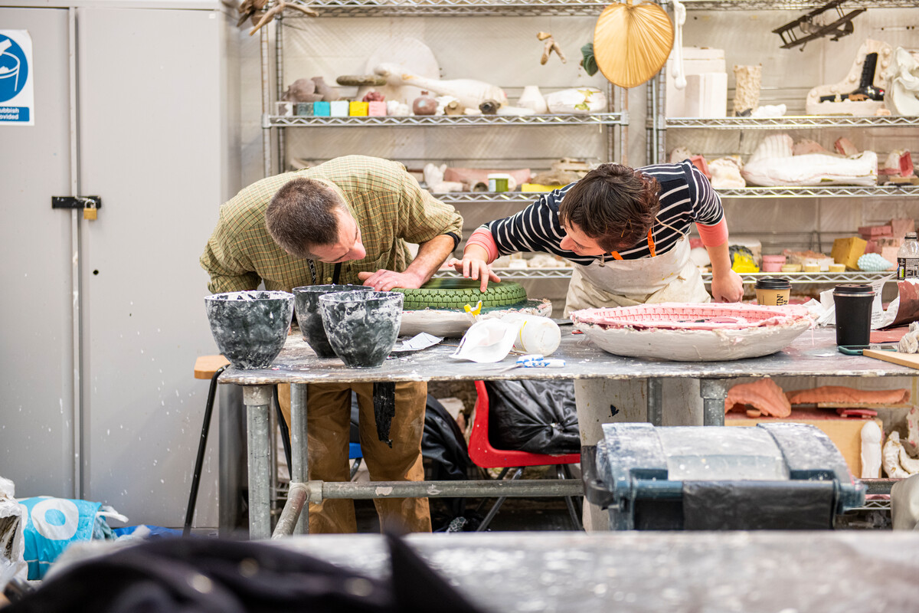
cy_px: 306
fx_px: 1532
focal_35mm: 60
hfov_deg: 33.4
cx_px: 460
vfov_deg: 22.6
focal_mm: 60
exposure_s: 1/100
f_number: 3.2
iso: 800
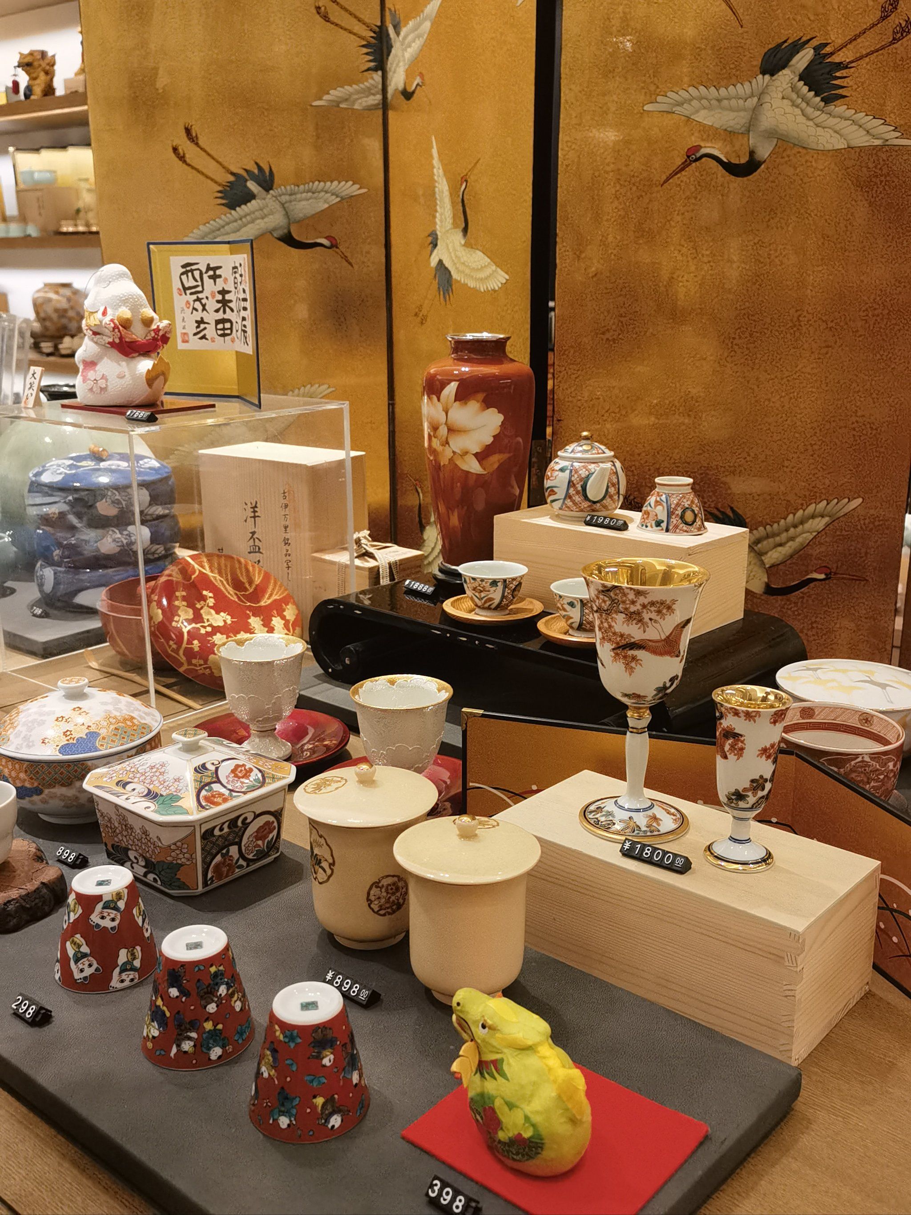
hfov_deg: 40.7
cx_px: 456
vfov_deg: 52.6
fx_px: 1228
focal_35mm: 35
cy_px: 608
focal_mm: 6.67
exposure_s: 1/50
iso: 125
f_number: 1.9
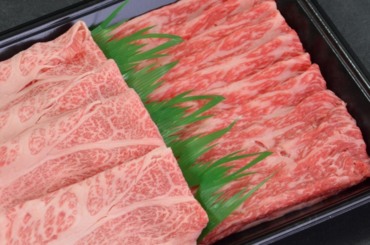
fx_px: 2205
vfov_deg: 6.4
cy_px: 146
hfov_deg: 9.6
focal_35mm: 215
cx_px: 144
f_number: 4.5
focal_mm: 78
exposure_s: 1/100
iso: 800
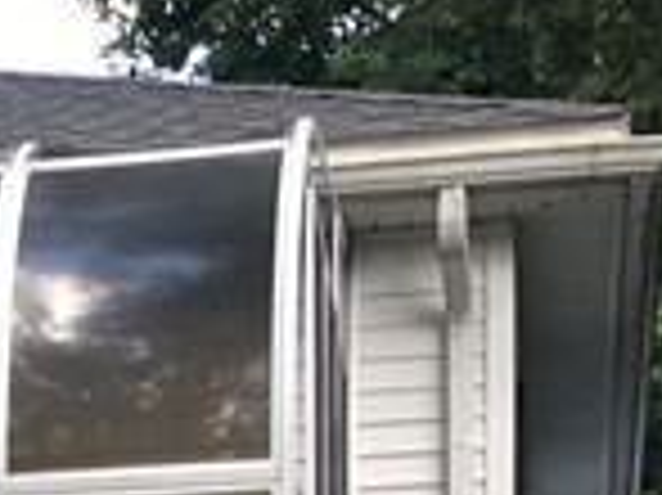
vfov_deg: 7.0
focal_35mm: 202
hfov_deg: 9.0
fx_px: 3860
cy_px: 1102
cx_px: -811
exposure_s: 1/129
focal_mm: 4.15
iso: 25
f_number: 2.2
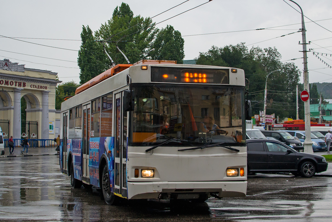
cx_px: 166
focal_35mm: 52
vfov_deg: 25.8
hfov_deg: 37.9
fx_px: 484
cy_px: 111
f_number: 6.3
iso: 800
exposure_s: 1/800
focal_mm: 35
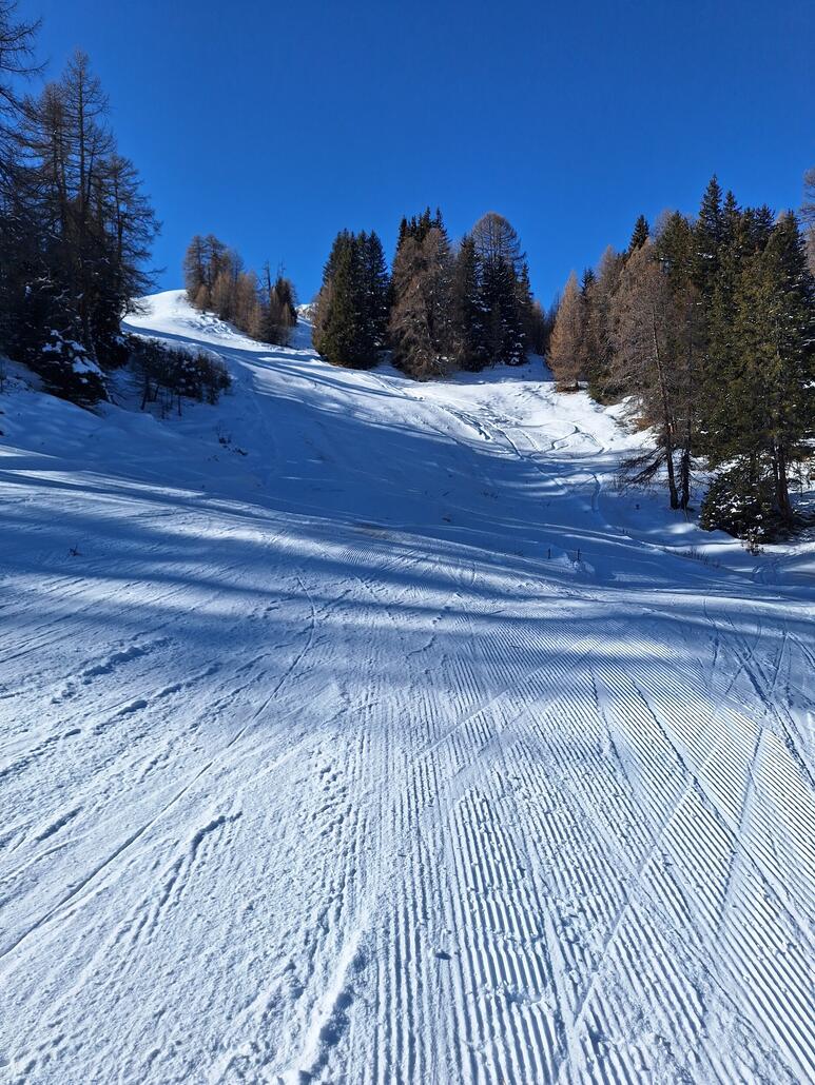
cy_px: 542
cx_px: 408
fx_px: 722
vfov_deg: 73.9
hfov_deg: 58.9
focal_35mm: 23
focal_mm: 5.54
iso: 40
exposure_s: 1/5464
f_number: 1.8
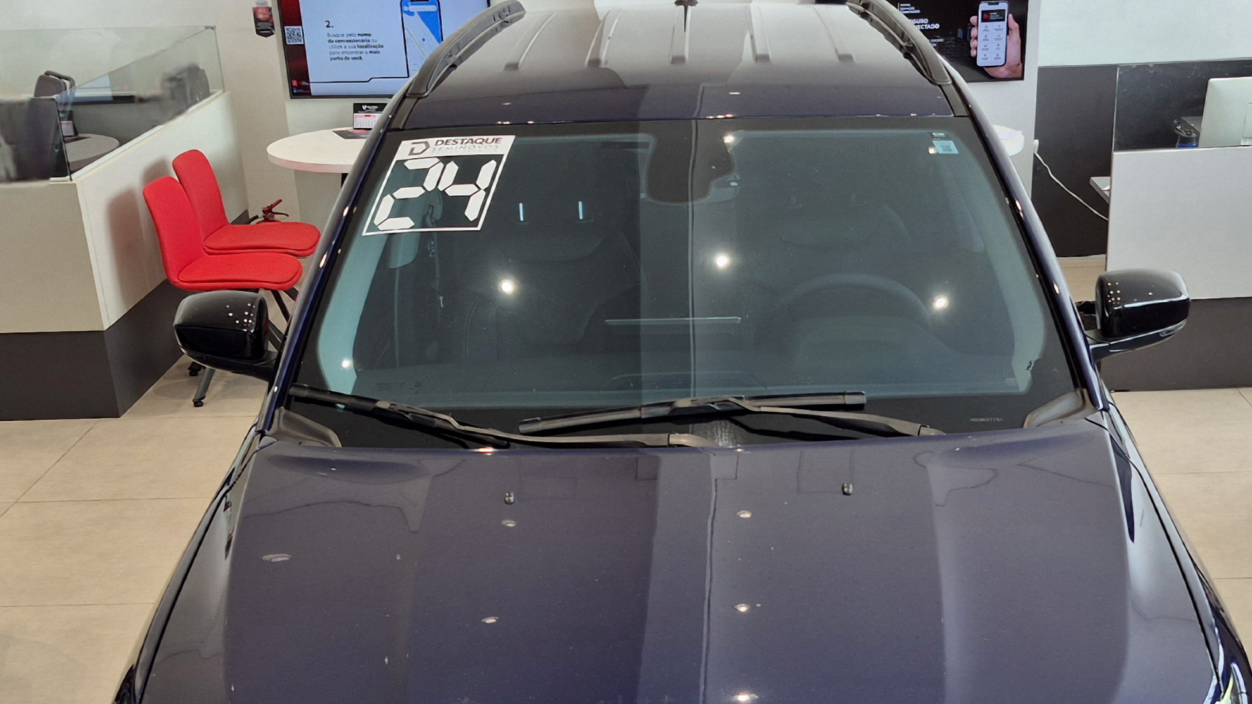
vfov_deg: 30.1
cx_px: 682
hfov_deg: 52.7
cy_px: 603
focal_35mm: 38
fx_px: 1262
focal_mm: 5.4
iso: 32
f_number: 1.8
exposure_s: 1/120
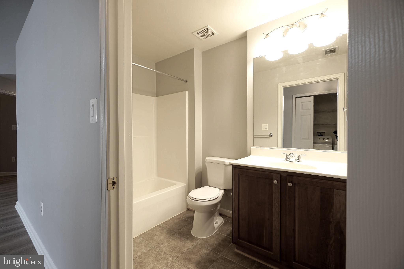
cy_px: 134
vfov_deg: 77.3
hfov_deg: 100.4
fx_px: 168
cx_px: 202
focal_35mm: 15
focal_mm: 10
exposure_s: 1/3
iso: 100
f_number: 7.1
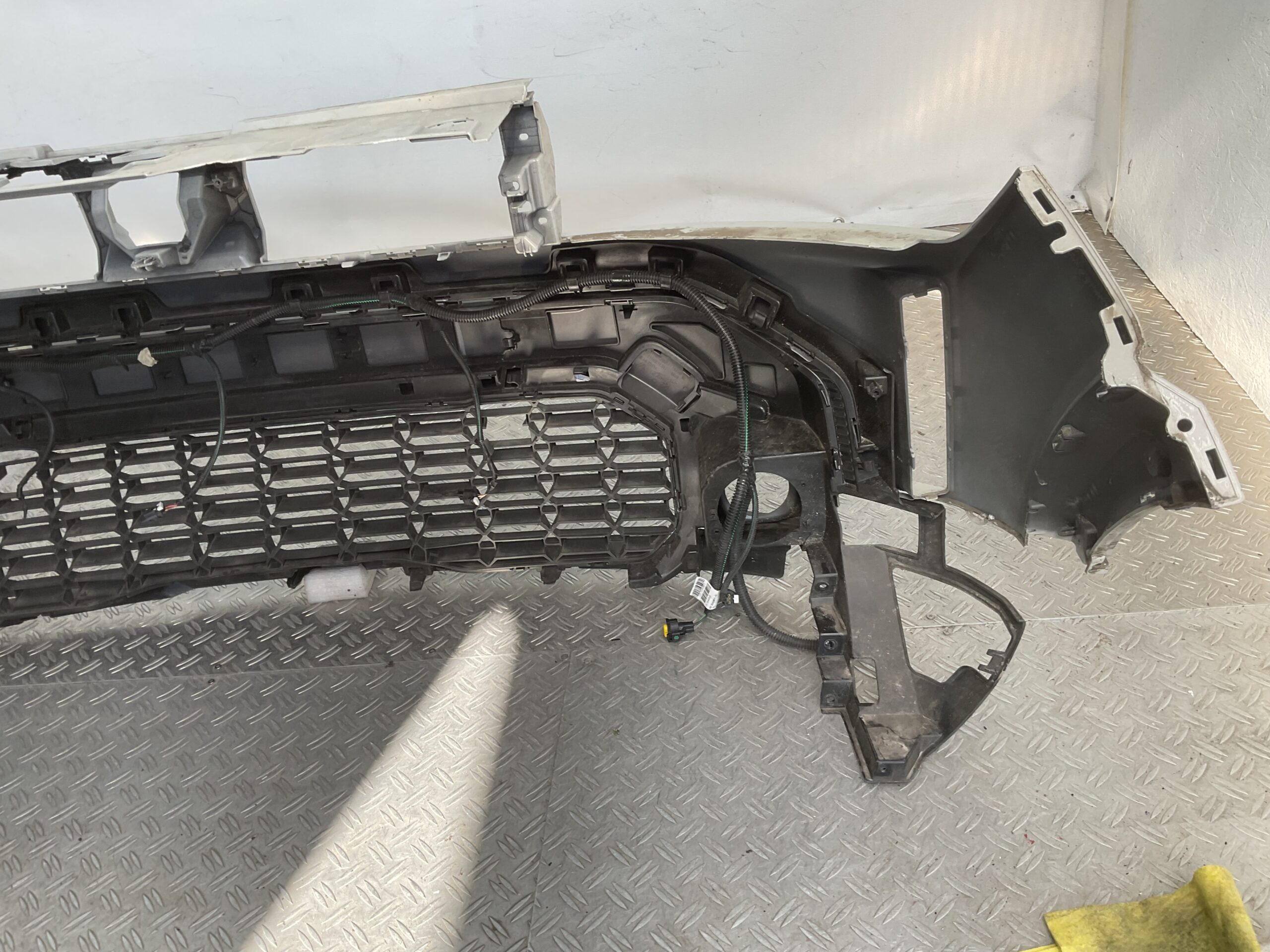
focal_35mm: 29
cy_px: 476
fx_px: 1064
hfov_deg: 61.7
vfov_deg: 48.2
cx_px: 635
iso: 16
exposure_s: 1/124
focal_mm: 3
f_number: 1.8
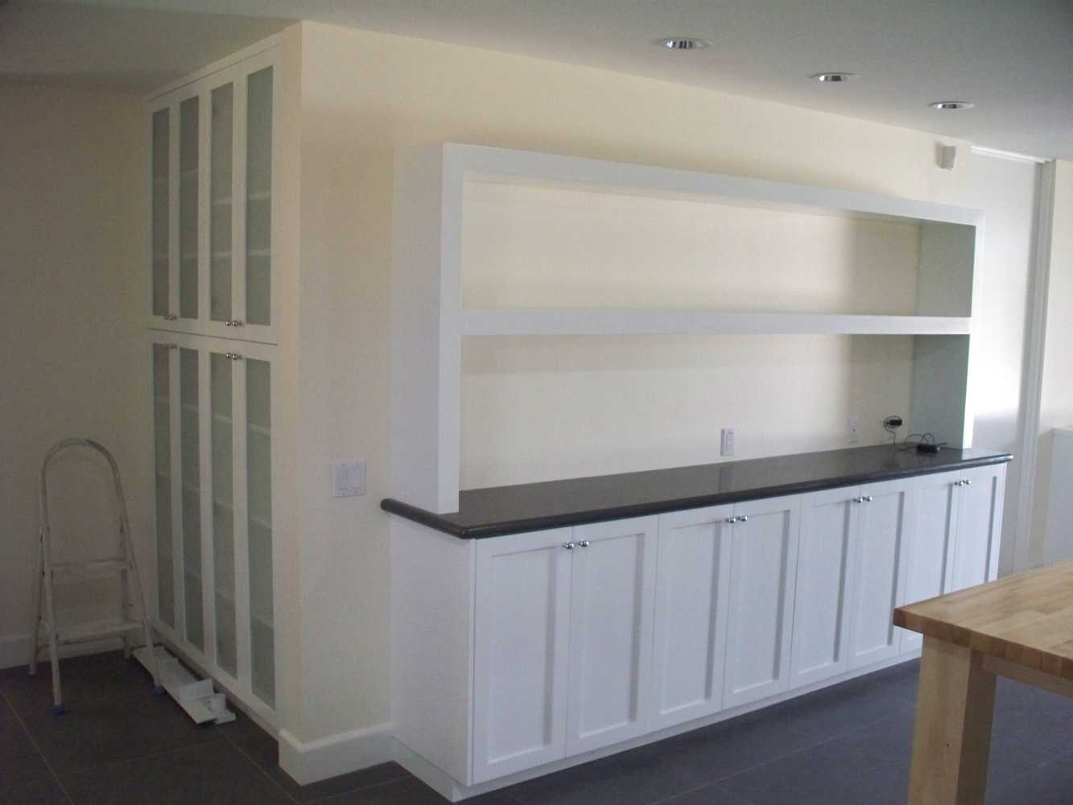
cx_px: 536
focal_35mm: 36
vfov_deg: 39.7
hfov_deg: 51.4
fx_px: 1116
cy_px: 402
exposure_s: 1/125
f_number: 2.8
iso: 500
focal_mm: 7.54
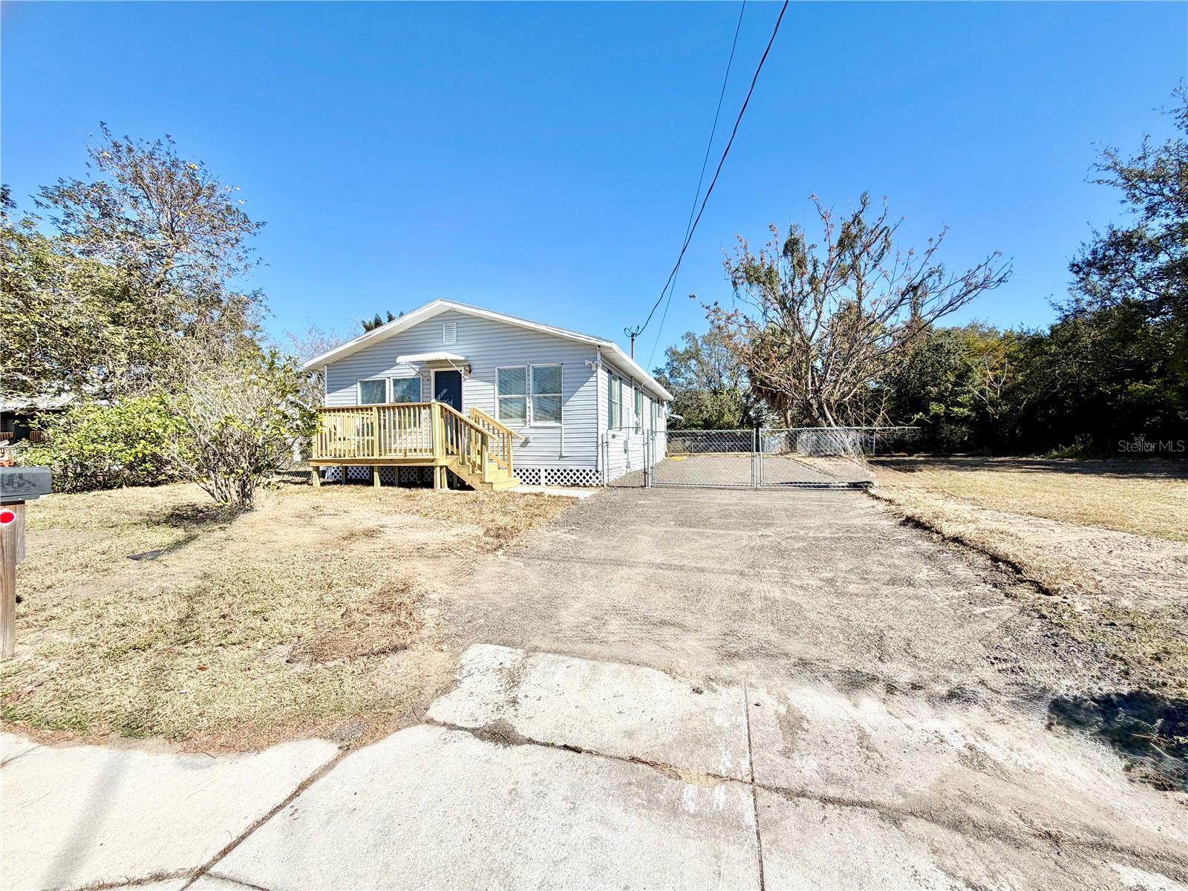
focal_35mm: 14
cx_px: 594
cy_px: 446
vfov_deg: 85.7
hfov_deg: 102.1
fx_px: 480
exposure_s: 1/830
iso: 20
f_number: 2.2
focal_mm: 2.22
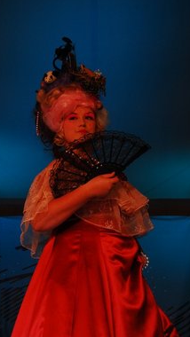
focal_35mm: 88
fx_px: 783
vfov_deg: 24.3
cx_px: 86
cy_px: 168
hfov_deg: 13.8
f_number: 6.3
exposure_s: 1/100
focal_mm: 55
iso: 800
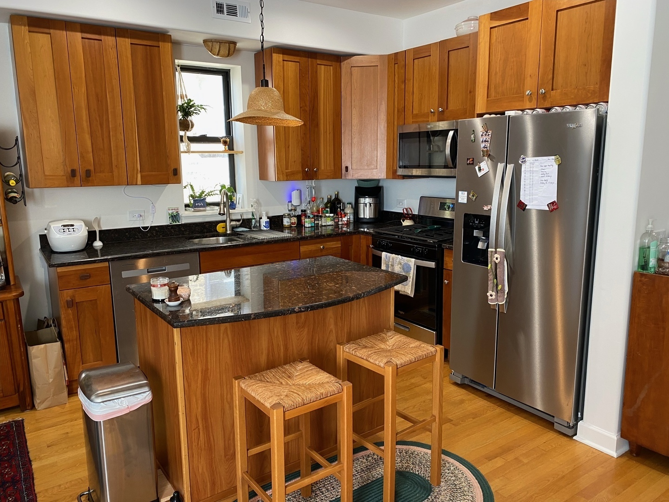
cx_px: 334
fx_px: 502
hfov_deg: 67.3
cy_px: 251
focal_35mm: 26
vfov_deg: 53.1
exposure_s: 1/60
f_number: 1.8
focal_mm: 4.25
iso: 100
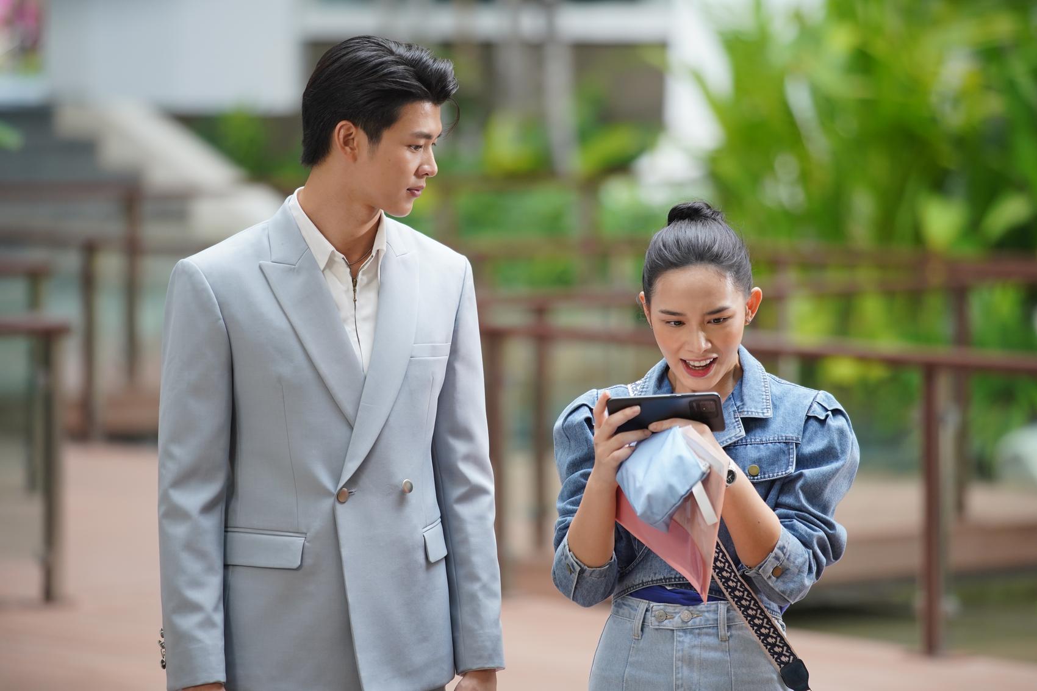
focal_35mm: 200
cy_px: 346
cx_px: 518
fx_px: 5760
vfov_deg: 6.9
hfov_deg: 10.3
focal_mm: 200
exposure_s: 1/320
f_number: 2.8
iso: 640
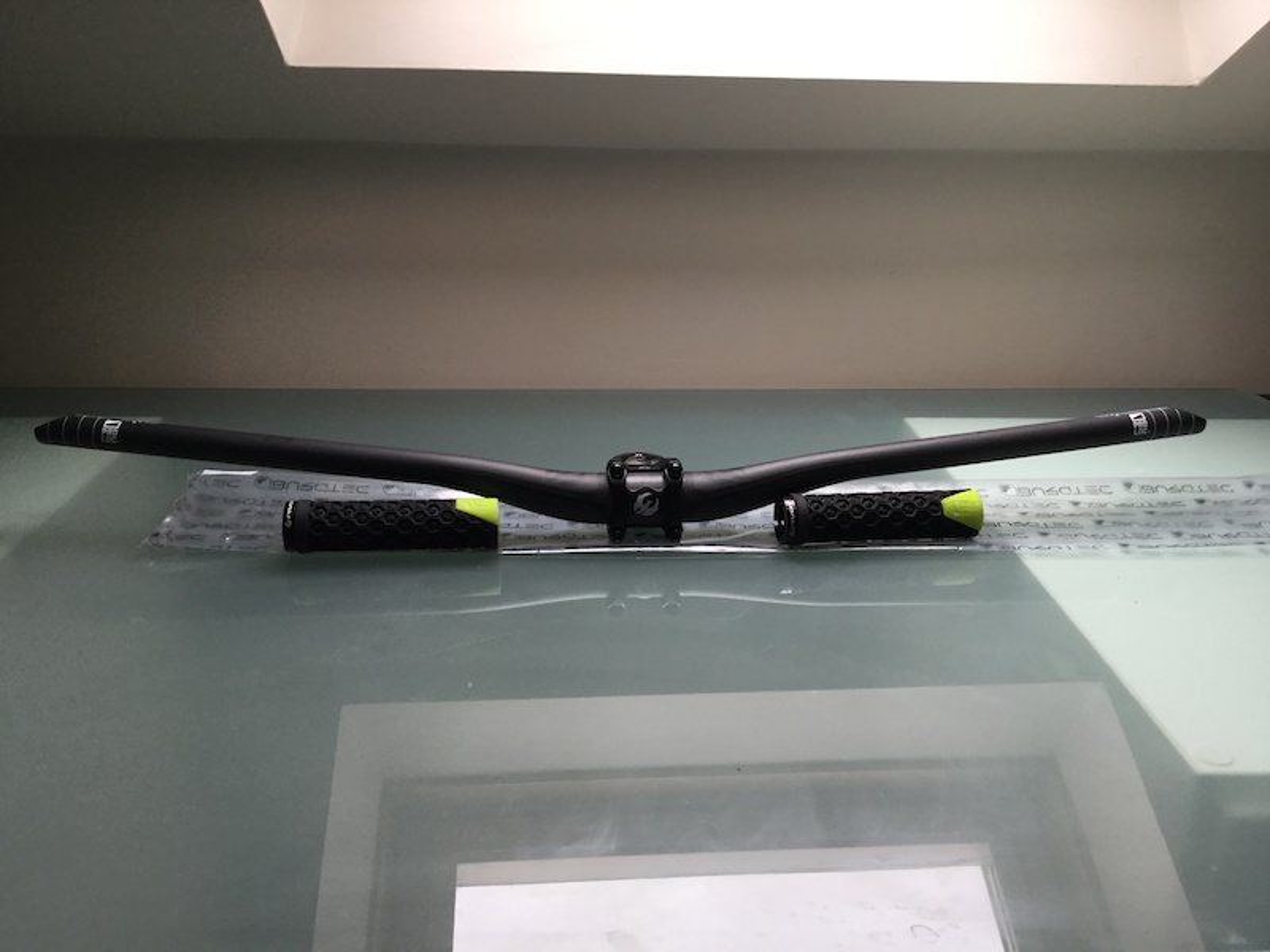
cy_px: 476
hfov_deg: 58.4
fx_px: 1137
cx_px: 635
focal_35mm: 31
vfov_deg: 45.4
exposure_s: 1/33
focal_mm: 3.3
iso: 32
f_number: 2.4
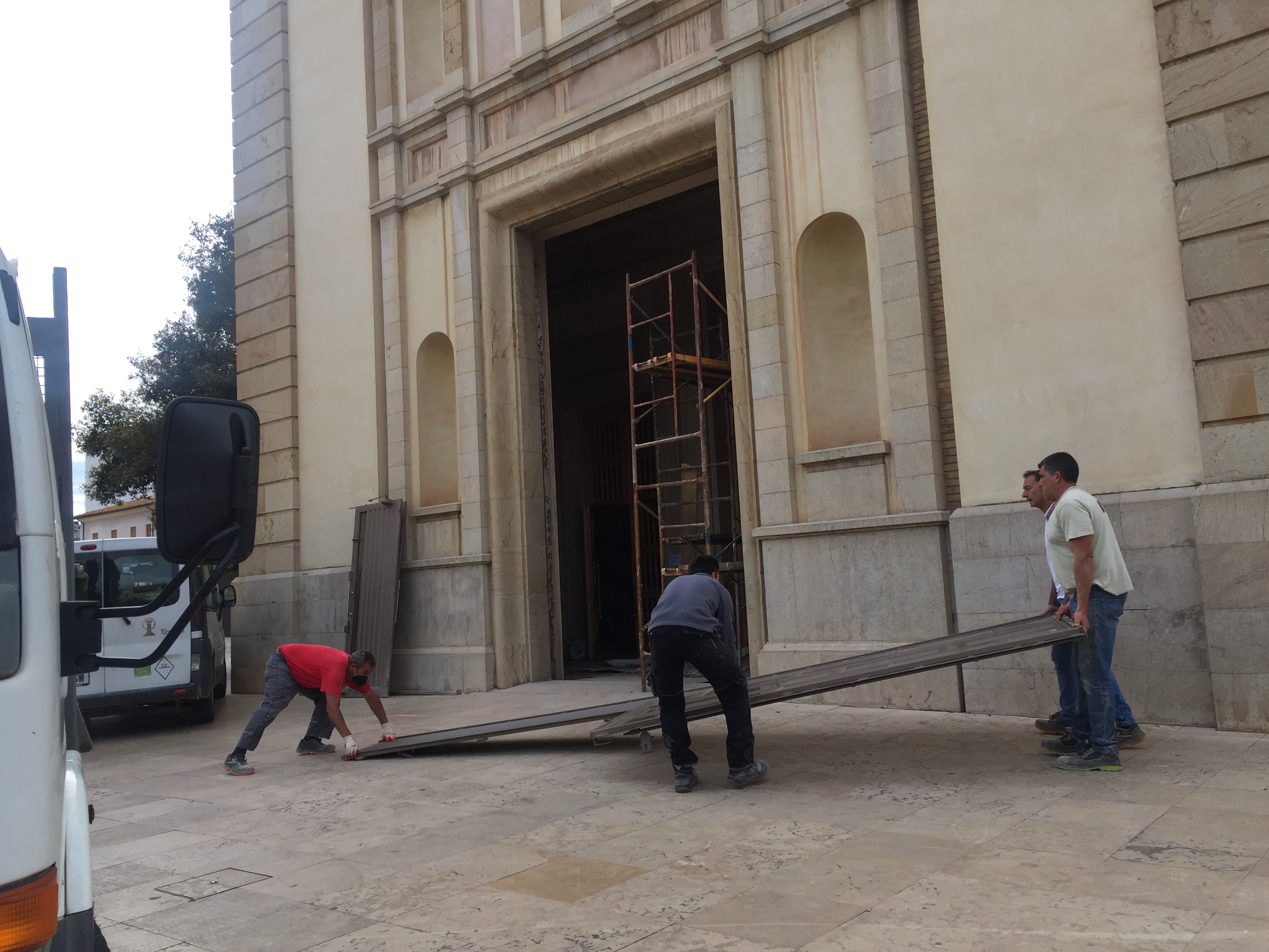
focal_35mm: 29
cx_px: 634
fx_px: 1063
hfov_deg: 61.7
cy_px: 476
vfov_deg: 48.2
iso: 32
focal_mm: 4.15
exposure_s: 1/964
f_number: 2.2
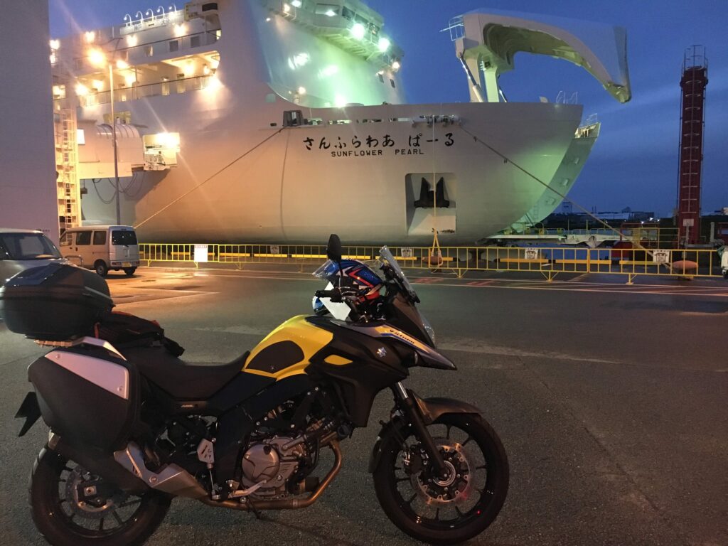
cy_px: 273
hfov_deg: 61.7
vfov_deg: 48.2
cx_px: 364
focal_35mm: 29
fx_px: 610
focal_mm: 4.15
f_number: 2.2
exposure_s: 1/15
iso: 320
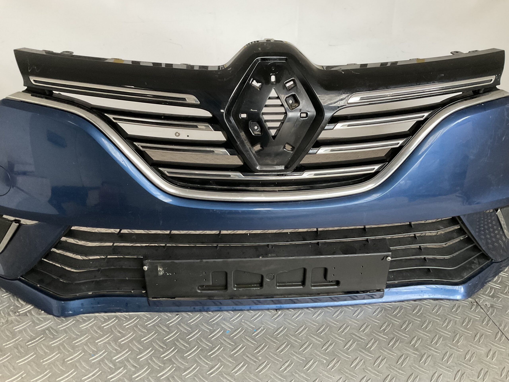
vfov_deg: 48.2
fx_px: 426
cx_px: 254
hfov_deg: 61.7
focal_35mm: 29
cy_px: 191
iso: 200
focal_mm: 3
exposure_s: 1/40
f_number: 1.8
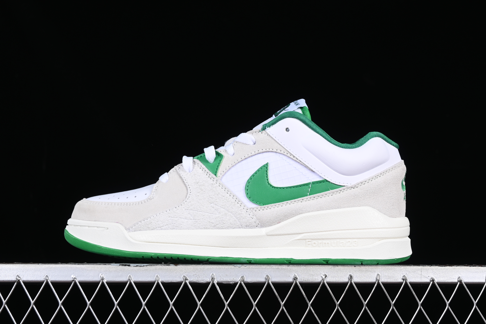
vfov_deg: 18.2
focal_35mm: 75
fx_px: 1012
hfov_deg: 27.0
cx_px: 243
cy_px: 162
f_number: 8
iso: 160
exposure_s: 1/100
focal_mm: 50
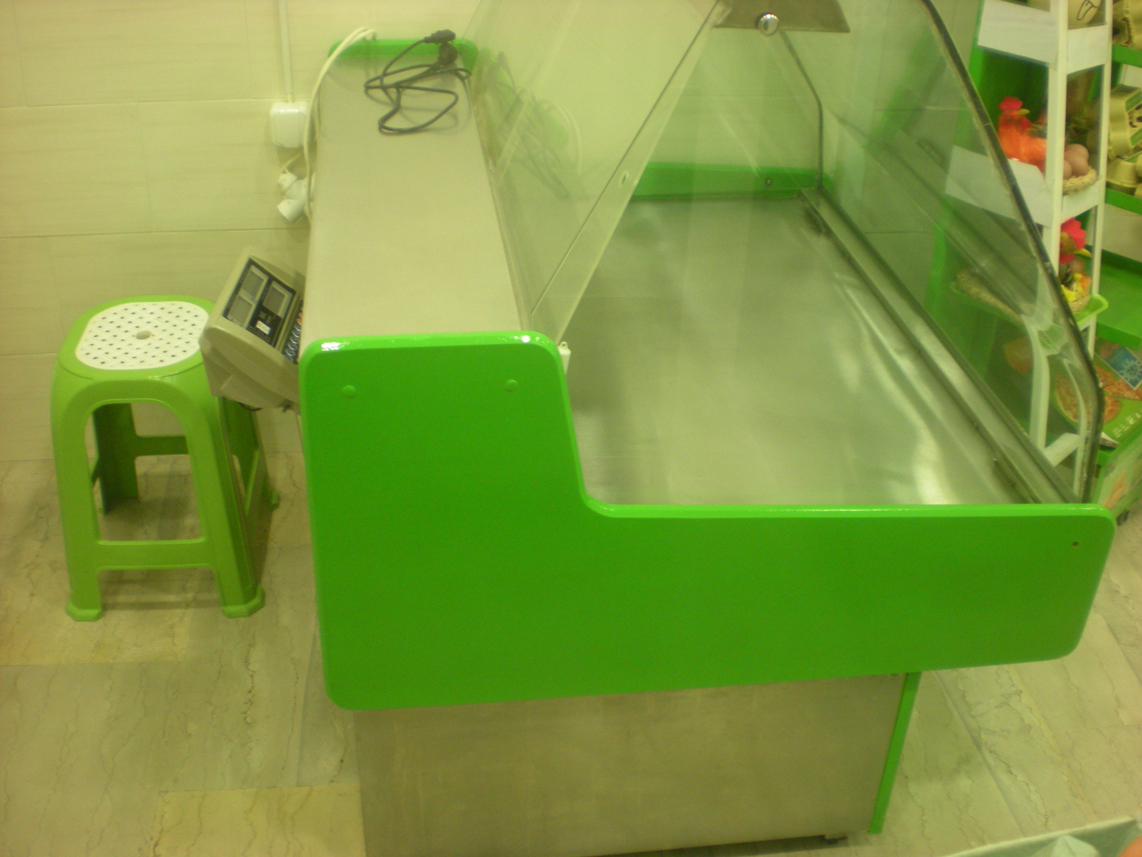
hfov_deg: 49.0
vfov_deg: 37.7
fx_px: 1254
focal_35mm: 38
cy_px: 428
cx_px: 571
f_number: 3.1
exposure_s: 1/20
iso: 200
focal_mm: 6.3
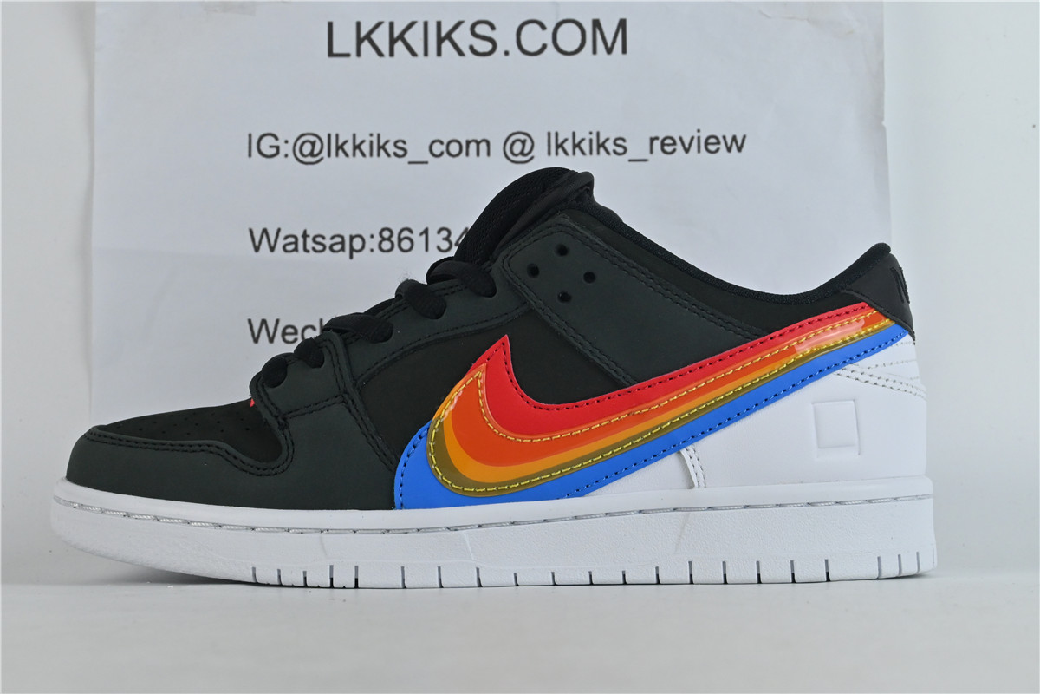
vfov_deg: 22.1
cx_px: 520
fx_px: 1777
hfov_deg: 32.6
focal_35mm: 62
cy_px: 347
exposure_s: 1/100
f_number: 10
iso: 1000
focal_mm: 41
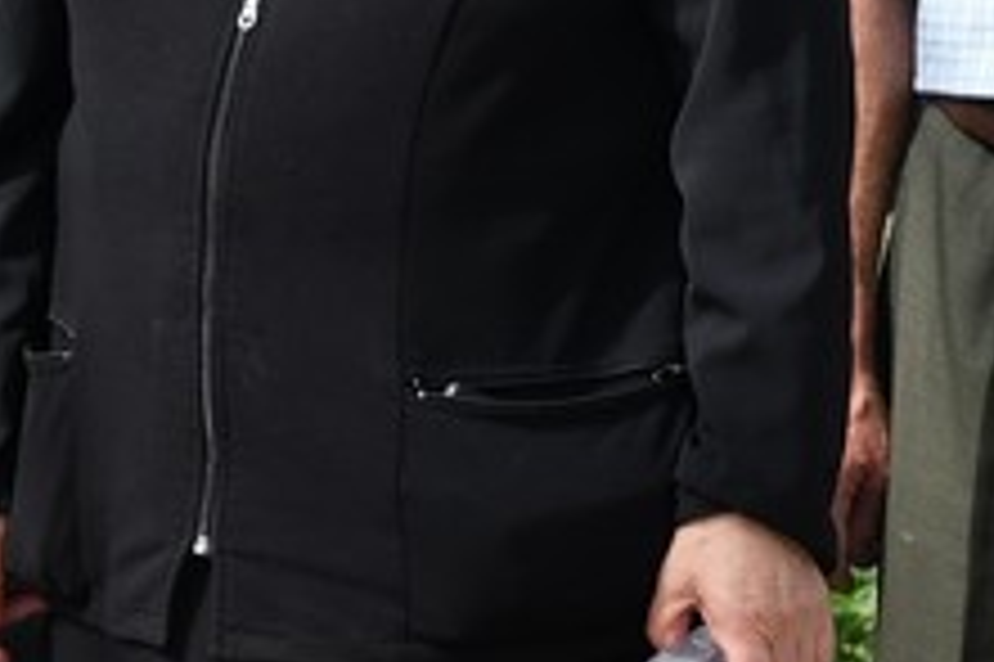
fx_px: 11257
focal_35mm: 408
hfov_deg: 5.0
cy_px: 104
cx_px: -693
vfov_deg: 3.4
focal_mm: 50
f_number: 3.5
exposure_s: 1/2500
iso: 400
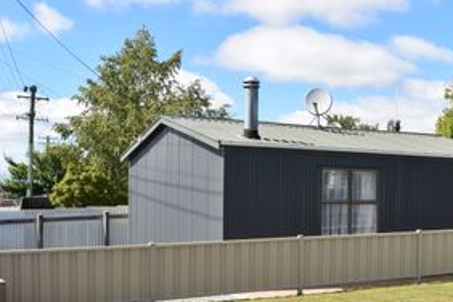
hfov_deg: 35.1
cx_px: 365
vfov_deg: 24.4
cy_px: 219
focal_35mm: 55
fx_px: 692
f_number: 10
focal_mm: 22
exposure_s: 1/200
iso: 100
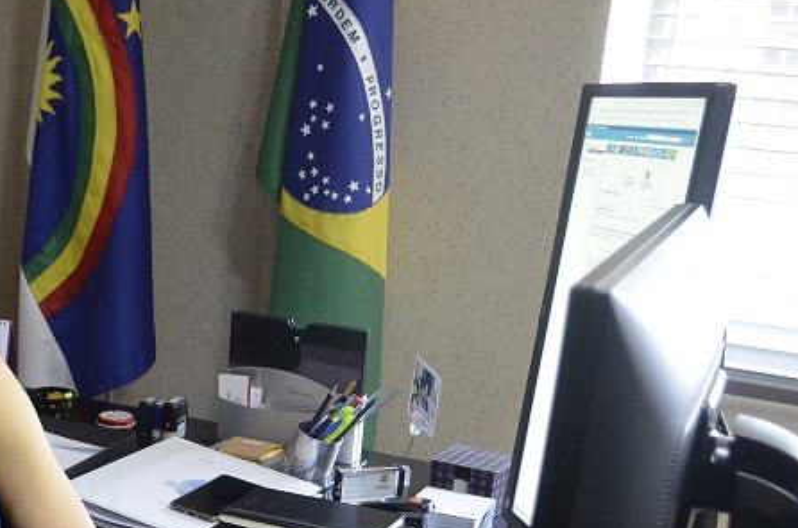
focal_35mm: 56
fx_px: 1238
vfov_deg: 23.1
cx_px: 95
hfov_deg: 34.0
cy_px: 526
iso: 1800
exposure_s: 1/30
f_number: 3.5
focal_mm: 18
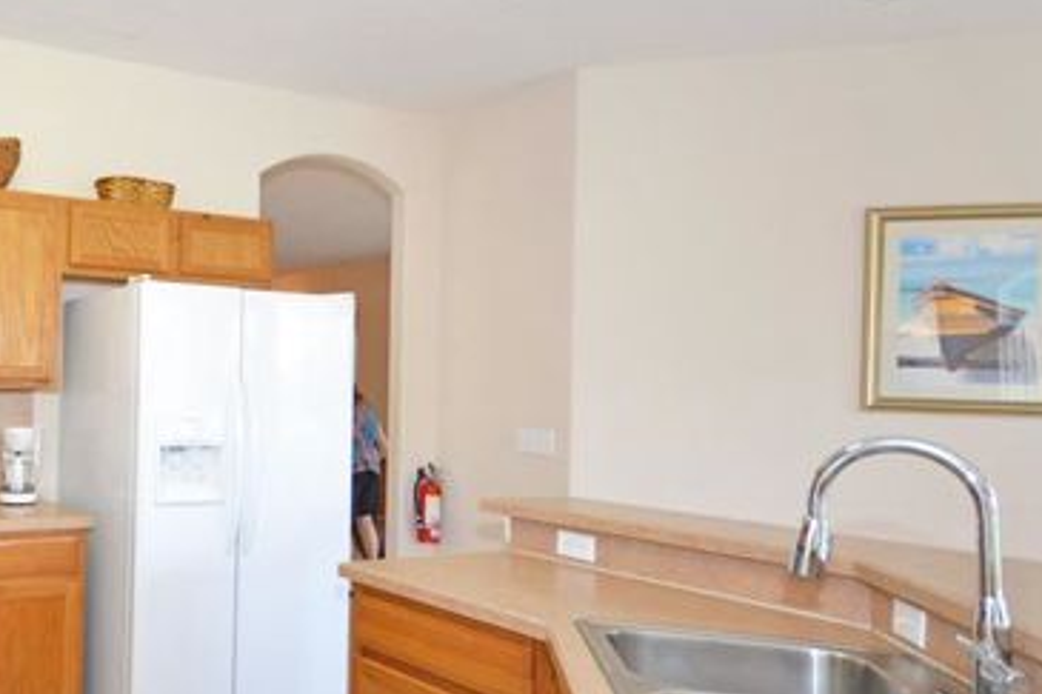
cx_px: 113
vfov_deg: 44.9
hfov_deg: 55.6
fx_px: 839
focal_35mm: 29
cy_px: 367
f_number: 4
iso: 720
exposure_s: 1/60
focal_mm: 10
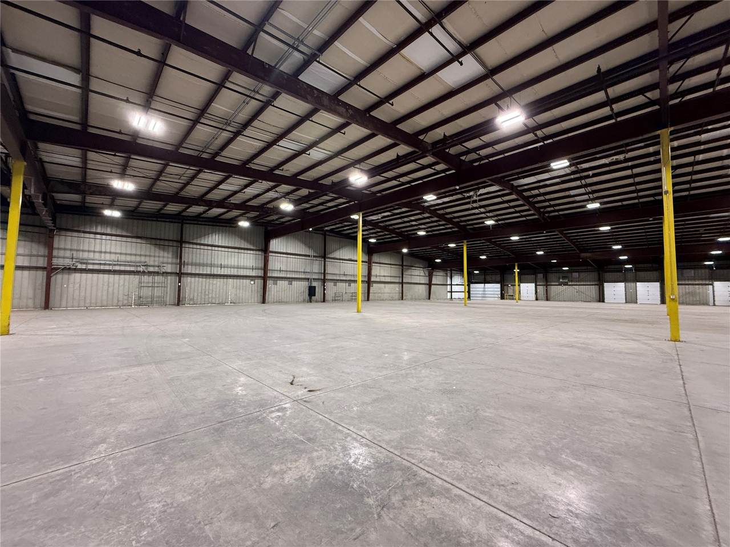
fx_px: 295
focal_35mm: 14
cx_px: 365
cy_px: 274
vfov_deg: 85.7
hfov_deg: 102.1
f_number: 2.2
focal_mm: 2.22
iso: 500
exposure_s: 1/60
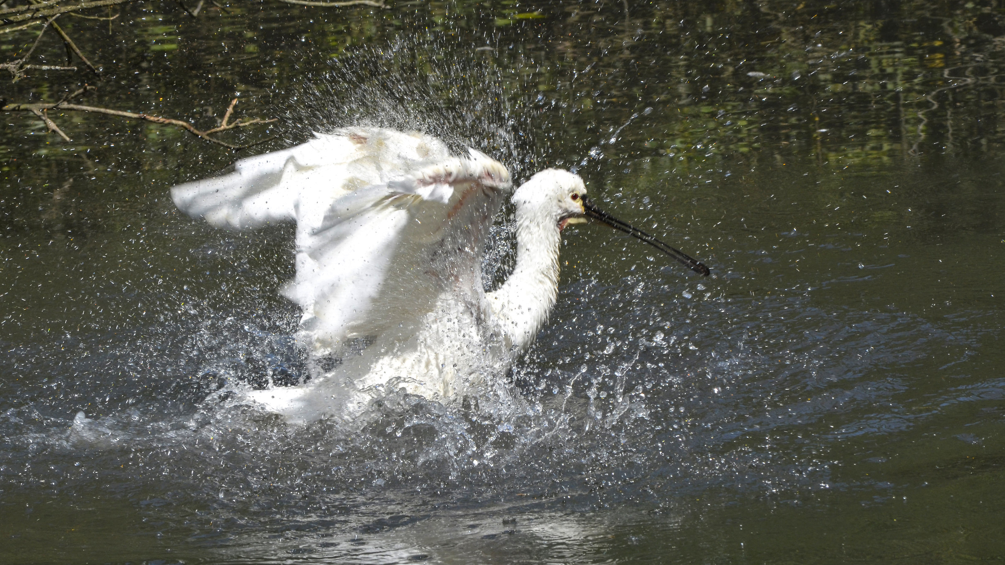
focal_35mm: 314
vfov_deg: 3.9
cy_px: 314
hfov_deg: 6.9
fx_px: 8367
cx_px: 502
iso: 500
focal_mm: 200
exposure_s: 1/400
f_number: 16
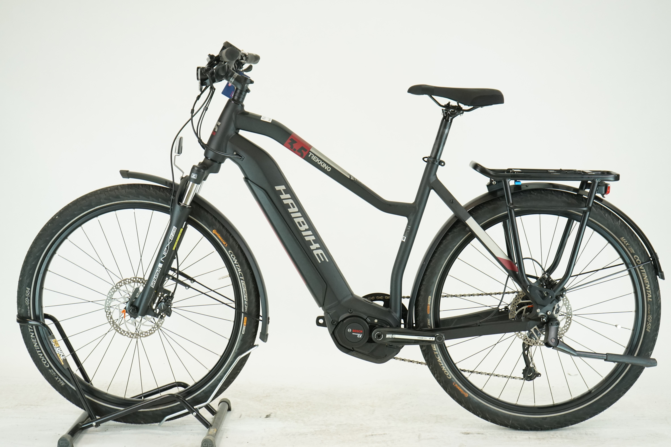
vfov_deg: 23.4
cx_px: 336
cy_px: 224
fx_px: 1081
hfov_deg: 34.5
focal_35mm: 58
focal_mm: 58
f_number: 5.6
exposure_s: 1/200
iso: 1600
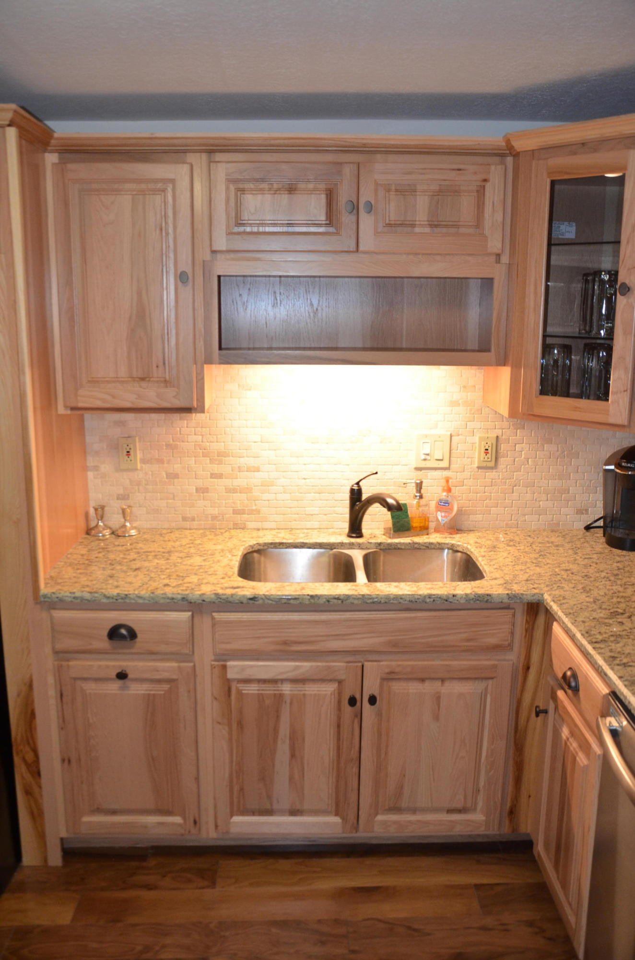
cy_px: 480
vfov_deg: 59.6
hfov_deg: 41.5
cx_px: 318
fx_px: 837
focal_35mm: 32
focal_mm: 21
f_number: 3.8
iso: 800
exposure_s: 1/60
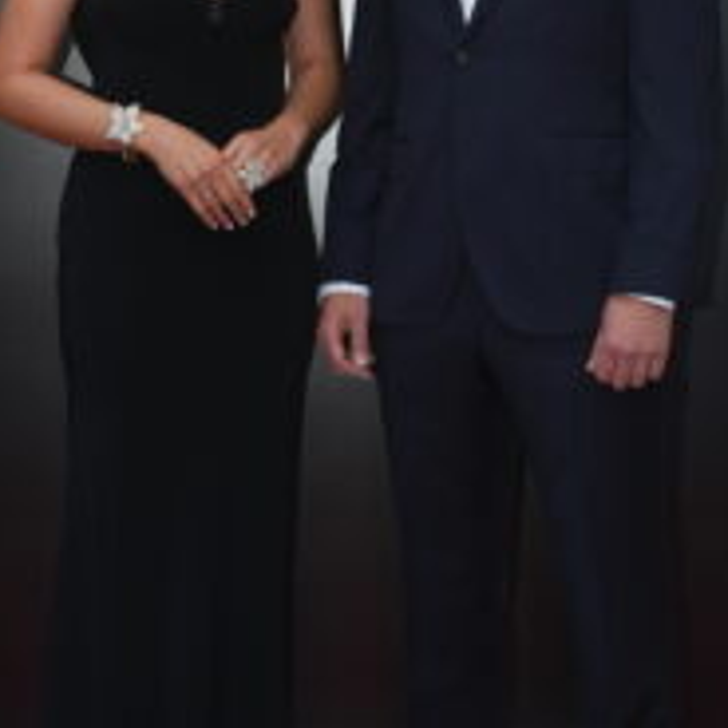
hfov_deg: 15.6
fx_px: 2653
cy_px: 12
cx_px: 354
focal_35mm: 112
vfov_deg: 15.4
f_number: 3.2
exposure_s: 1/160
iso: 640
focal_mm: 43.2
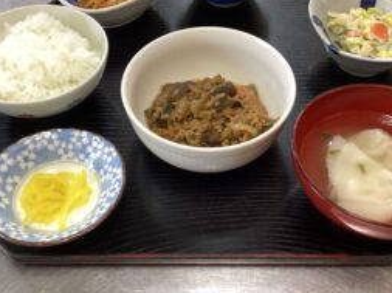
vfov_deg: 31.3
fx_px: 520
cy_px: 115
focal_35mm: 46
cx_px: 213
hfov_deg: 41.3
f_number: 2.4
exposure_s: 1/50
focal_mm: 3.3
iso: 160
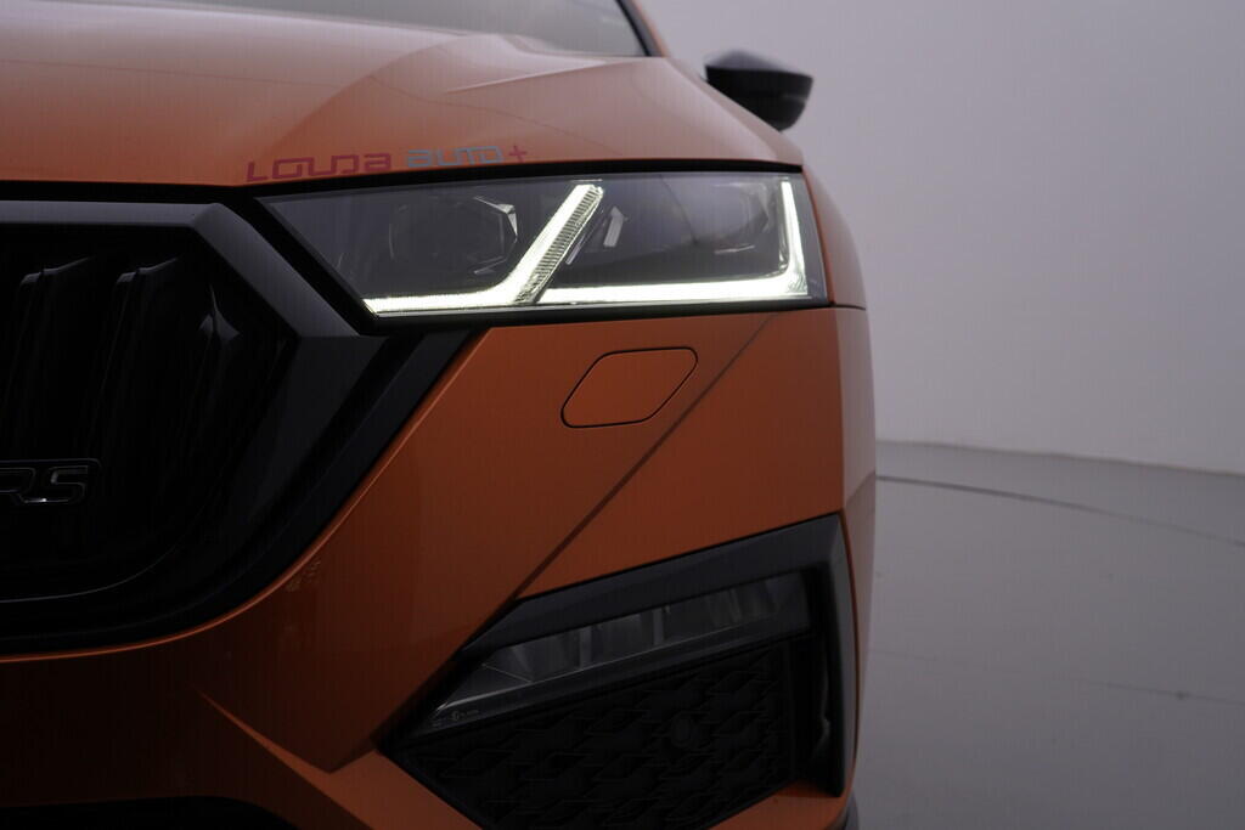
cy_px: 415
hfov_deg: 53.1
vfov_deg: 36.9
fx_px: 1245
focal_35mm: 36
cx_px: 622
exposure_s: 1/125
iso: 125
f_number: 5.6
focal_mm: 24
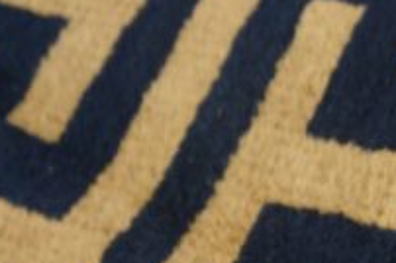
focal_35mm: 102
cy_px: 307
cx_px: 533
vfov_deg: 13.0
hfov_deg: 18.4
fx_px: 1126
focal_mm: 23
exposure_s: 1/60
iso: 640
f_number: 4
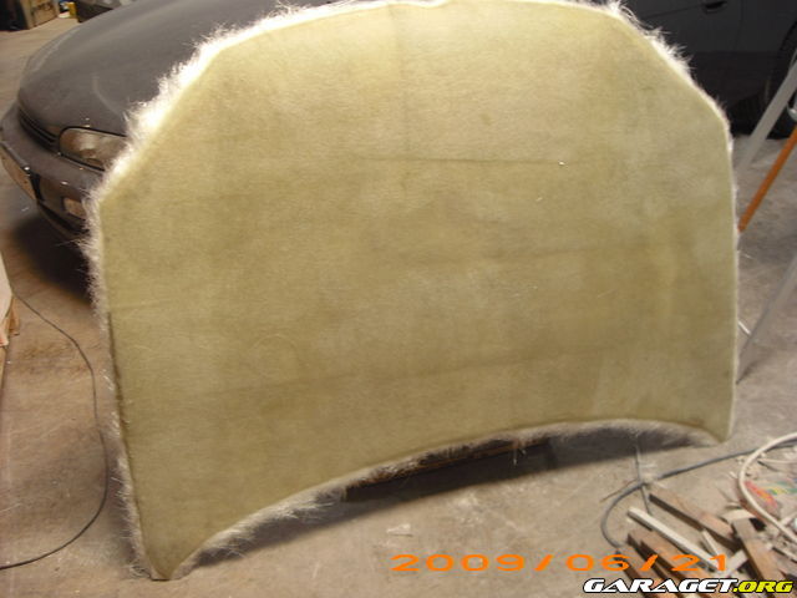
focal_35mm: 37
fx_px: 852
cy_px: 299
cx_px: 398
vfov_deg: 38.7
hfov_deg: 50.1
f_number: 2.7
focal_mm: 6.2
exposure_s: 1/50
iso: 100
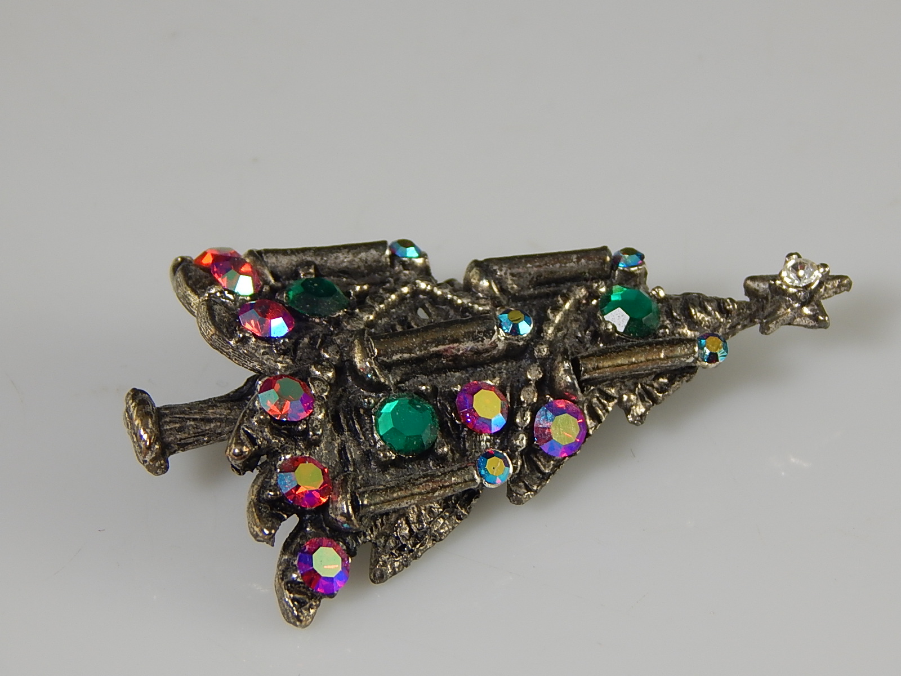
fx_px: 4737
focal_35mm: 182
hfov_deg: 10.9
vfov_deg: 8.2
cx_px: 450
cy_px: 338
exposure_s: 1/30
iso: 125
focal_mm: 32.8
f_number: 5.3
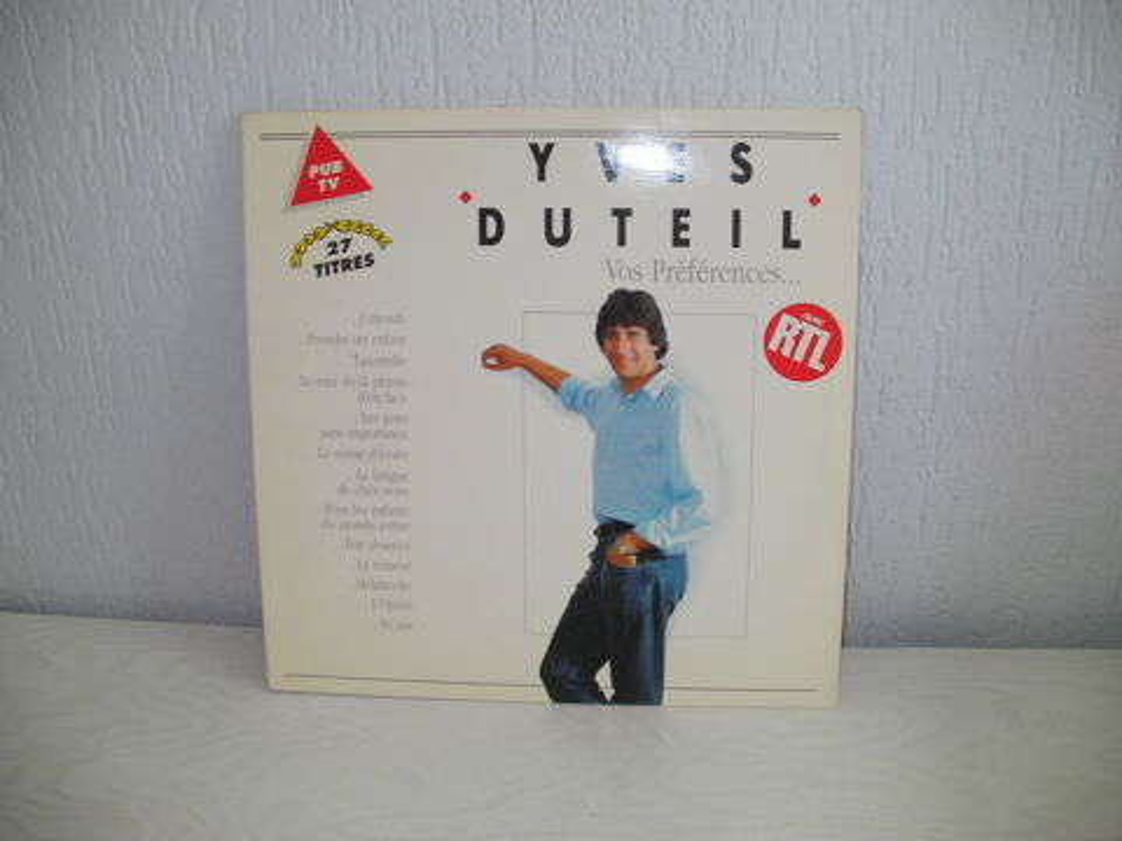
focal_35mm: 38
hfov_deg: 49.0
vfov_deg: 37.7
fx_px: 1232
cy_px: 420
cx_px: 561
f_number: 3.5
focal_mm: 6.3
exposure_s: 1/30.8
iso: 50
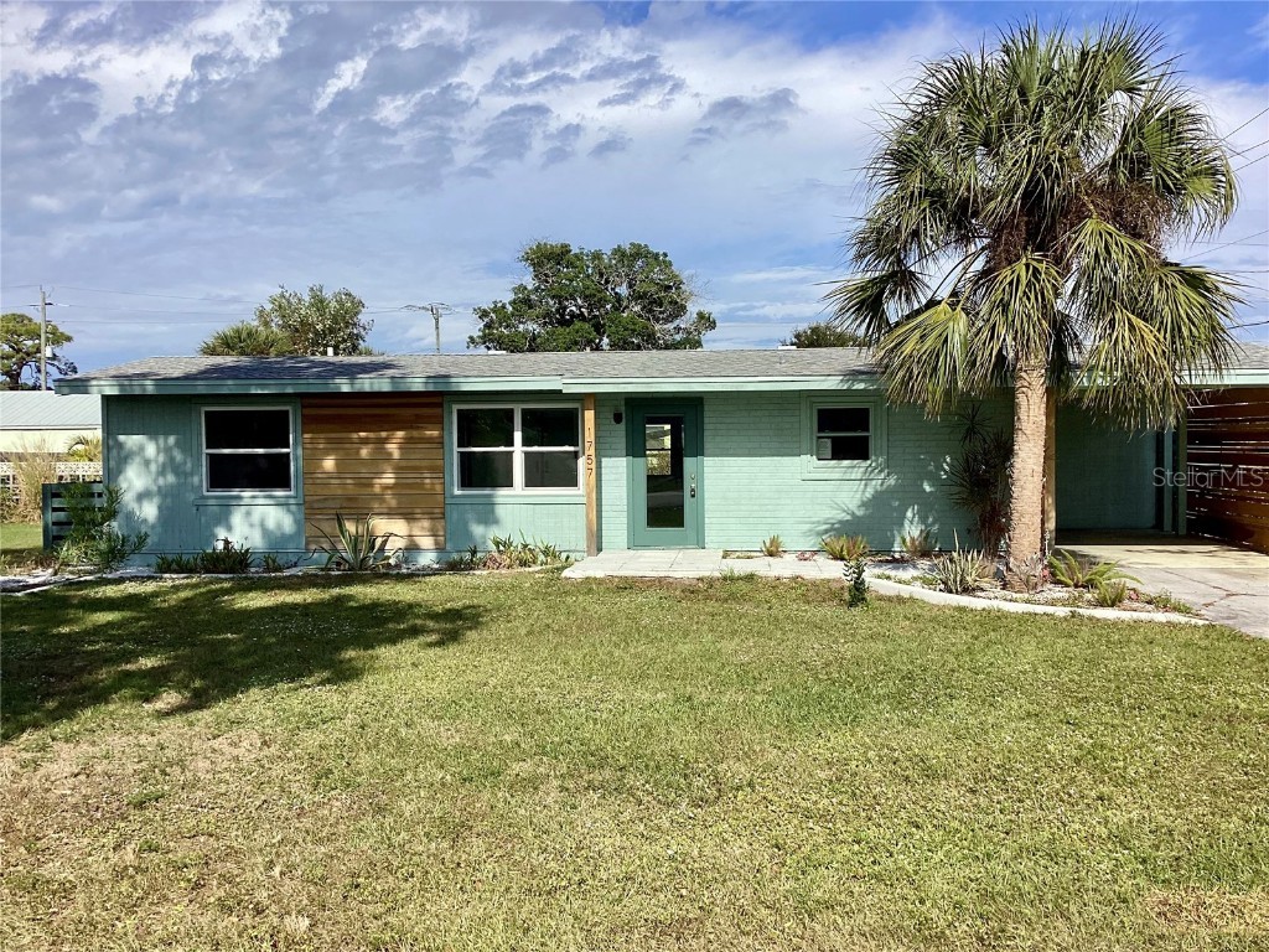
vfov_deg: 45.4
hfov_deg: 58.4
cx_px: 634
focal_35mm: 31
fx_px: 1136
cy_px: 476
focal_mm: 3.3
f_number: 2.4
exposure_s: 1/2146
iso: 25
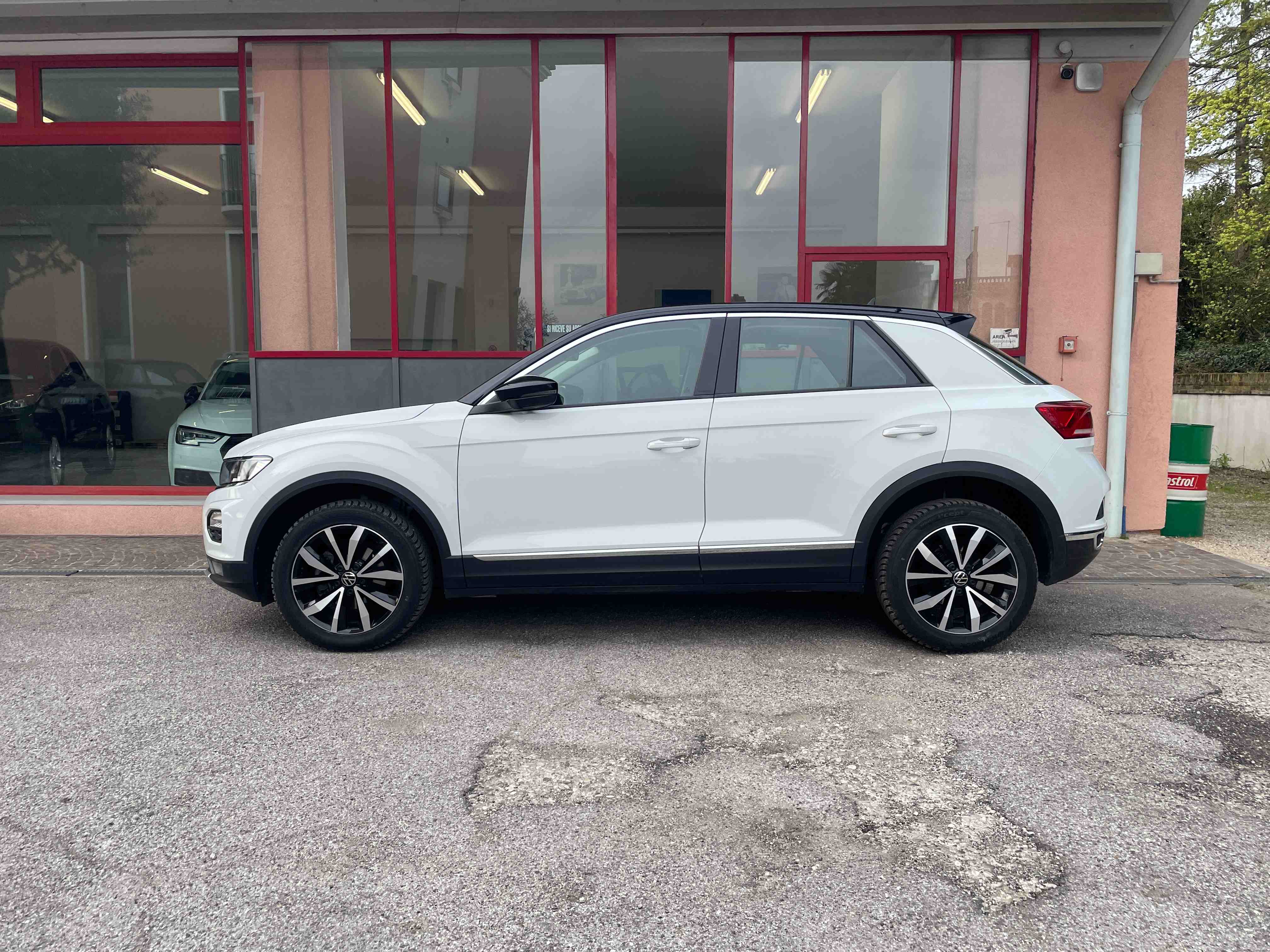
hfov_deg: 67.3
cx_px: 635
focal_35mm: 26
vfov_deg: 53.1
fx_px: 954
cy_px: 476
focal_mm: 4.2
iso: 32
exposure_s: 1/824
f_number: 1.6
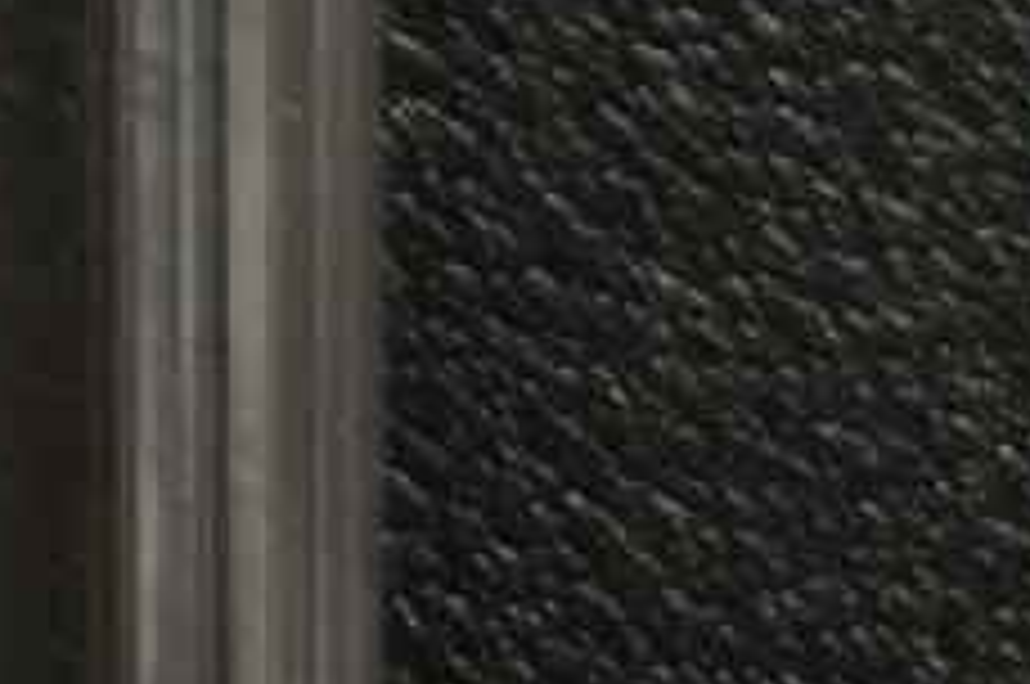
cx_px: -1988
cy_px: -1912
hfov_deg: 8.3
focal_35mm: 213
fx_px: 6086
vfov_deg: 5.7
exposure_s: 1/200
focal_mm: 4.94
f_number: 1.5
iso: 500
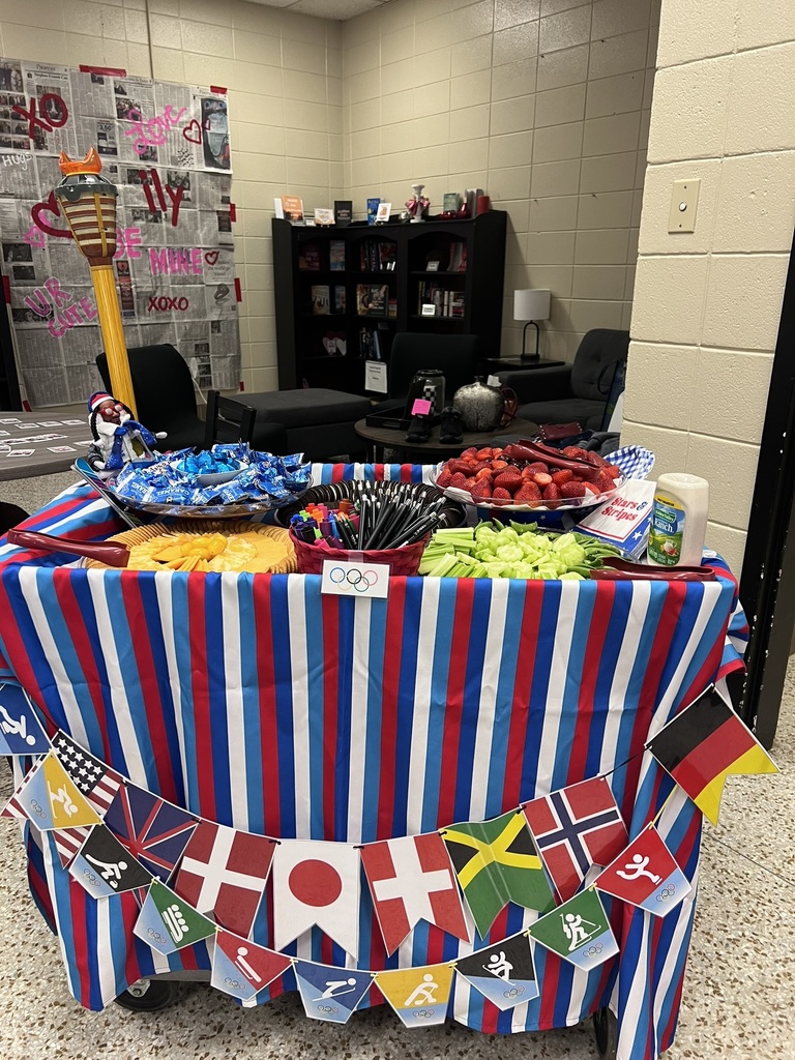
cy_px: 530
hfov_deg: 53.1
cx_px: 398
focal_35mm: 26
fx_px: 796
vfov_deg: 67.3
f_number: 1.5
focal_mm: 5.7
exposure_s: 1/61
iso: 100
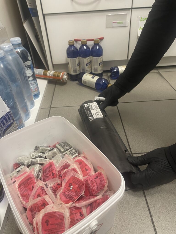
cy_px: 117
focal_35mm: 26
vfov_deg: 67.3
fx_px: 176
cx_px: 88
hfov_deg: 53.1
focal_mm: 4.2
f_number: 1.6
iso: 100
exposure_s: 1/50
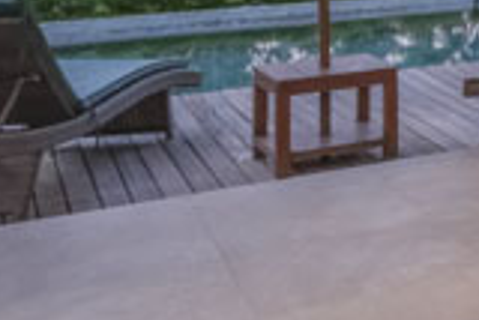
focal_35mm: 75
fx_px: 999
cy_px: -160
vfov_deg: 16.6
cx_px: 982
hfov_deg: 17.8
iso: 1250
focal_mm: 10
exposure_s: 1.4
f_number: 18
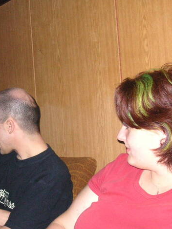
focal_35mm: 63
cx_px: 42
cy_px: 133
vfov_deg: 30.7
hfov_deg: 23.0
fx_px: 418
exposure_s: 1/45
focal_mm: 6.1
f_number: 2.8
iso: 160
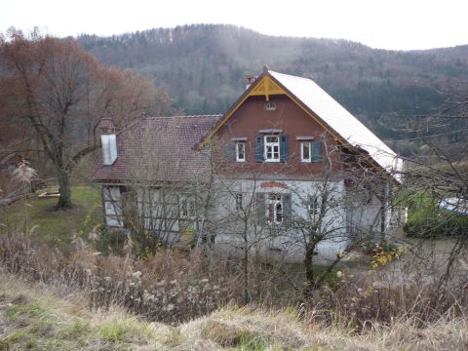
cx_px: 234
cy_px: 176
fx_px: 433
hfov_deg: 56.8
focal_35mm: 32
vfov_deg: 44.2
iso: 100
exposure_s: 1/100
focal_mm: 5.2
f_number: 3.3
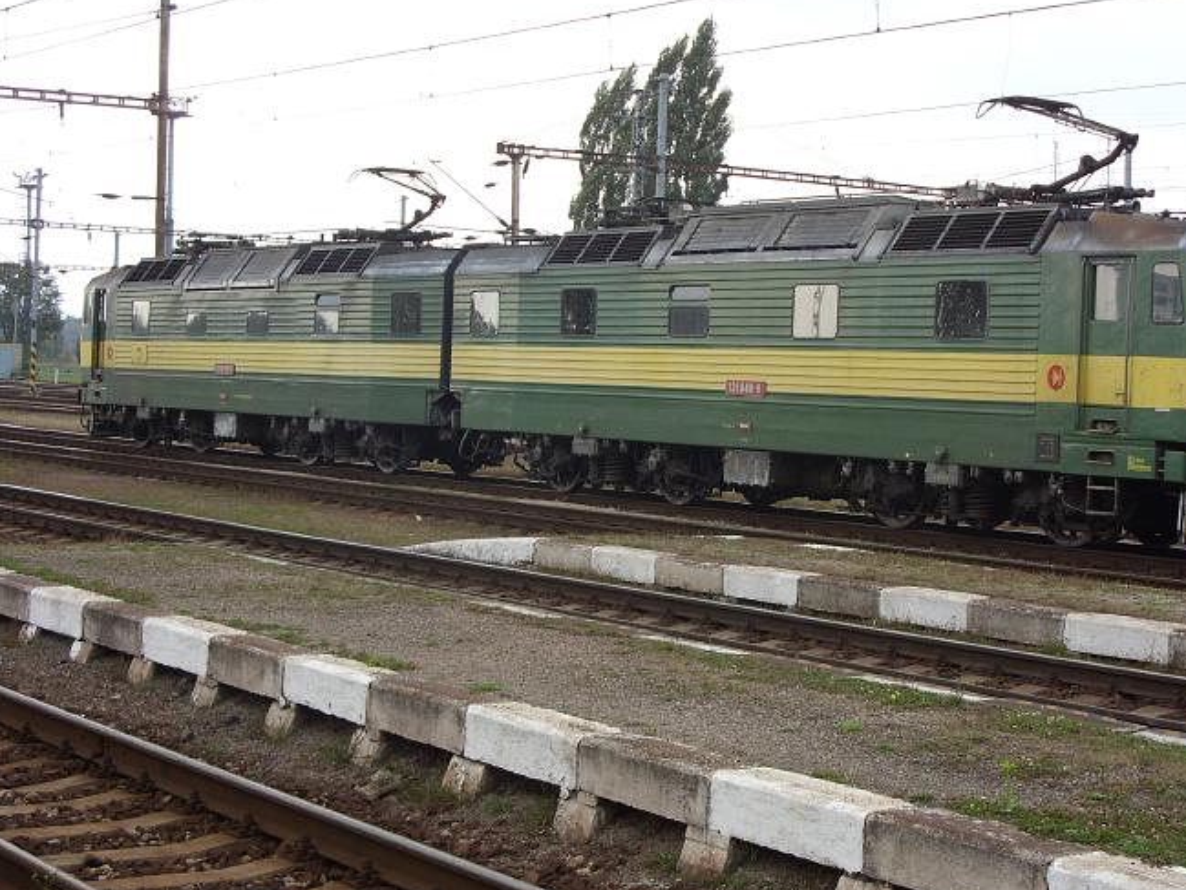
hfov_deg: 23.0
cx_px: 716
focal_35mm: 85
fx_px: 2913
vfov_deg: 17.4
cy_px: 435
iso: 50
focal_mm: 11.4
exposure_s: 1/192
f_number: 3.2
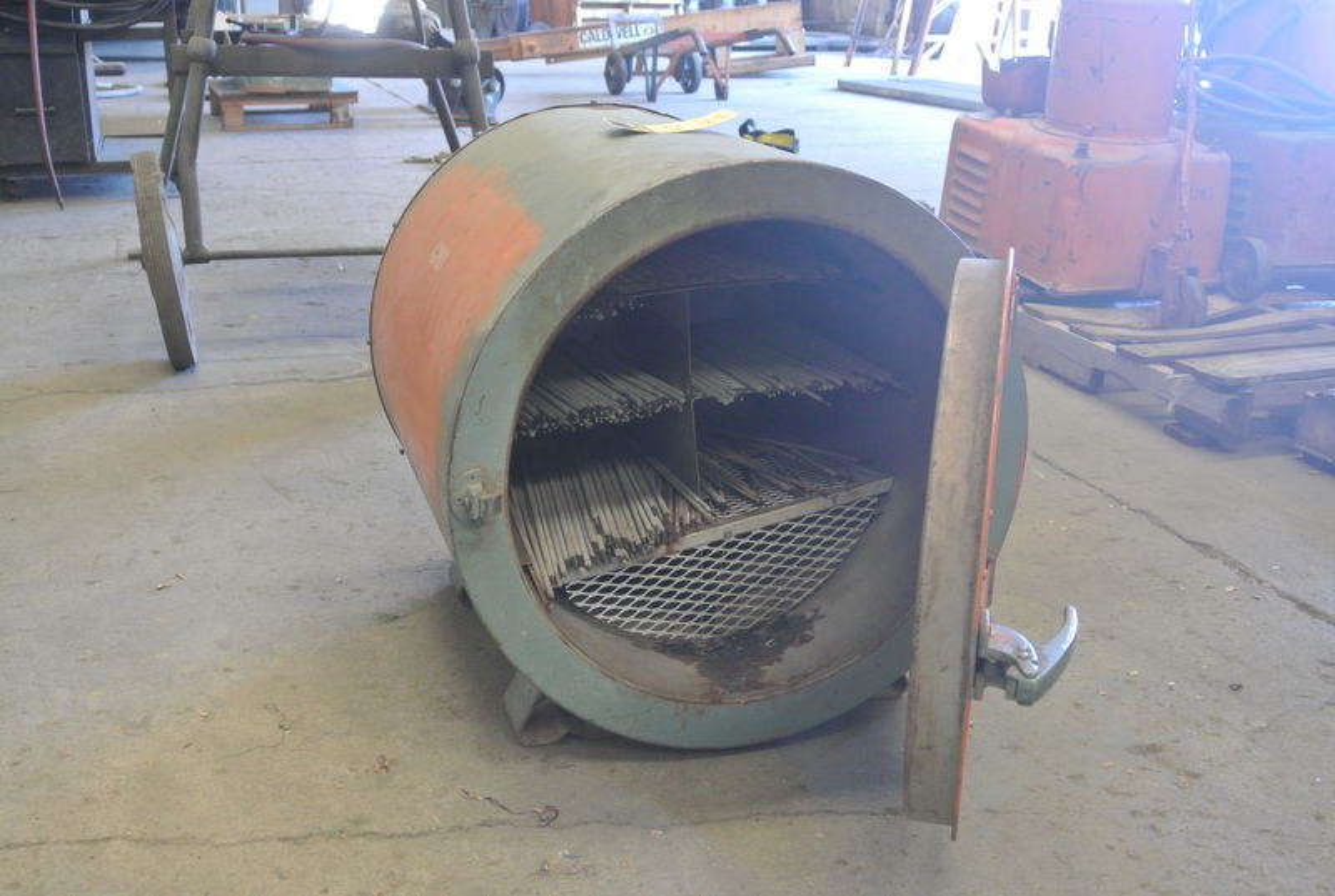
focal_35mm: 39
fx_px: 1449
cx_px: 668
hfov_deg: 49.5
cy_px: 448
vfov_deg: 34.4
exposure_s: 1/50
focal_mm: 14.5
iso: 800
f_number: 4
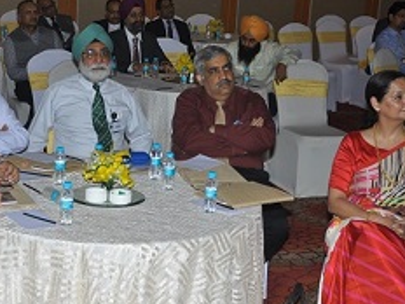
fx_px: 936
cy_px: 137
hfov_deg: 24.2
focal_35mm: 80
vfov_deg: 18.4
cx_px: 117
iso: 200
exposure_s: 1/125
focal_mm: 30
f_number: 6.3
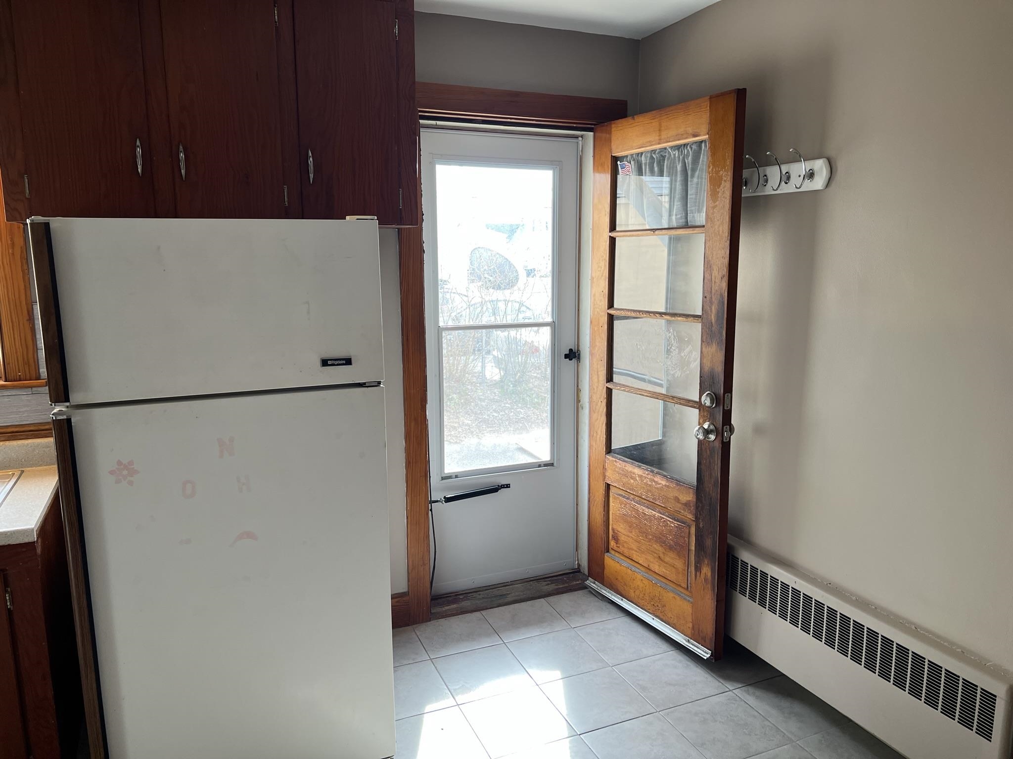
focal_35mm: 26
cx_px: 506
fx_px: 761
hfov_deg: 67.3
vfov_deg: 53.1
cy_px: 380
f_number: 1.5
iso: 80
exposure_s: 1/120
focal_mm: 5.7
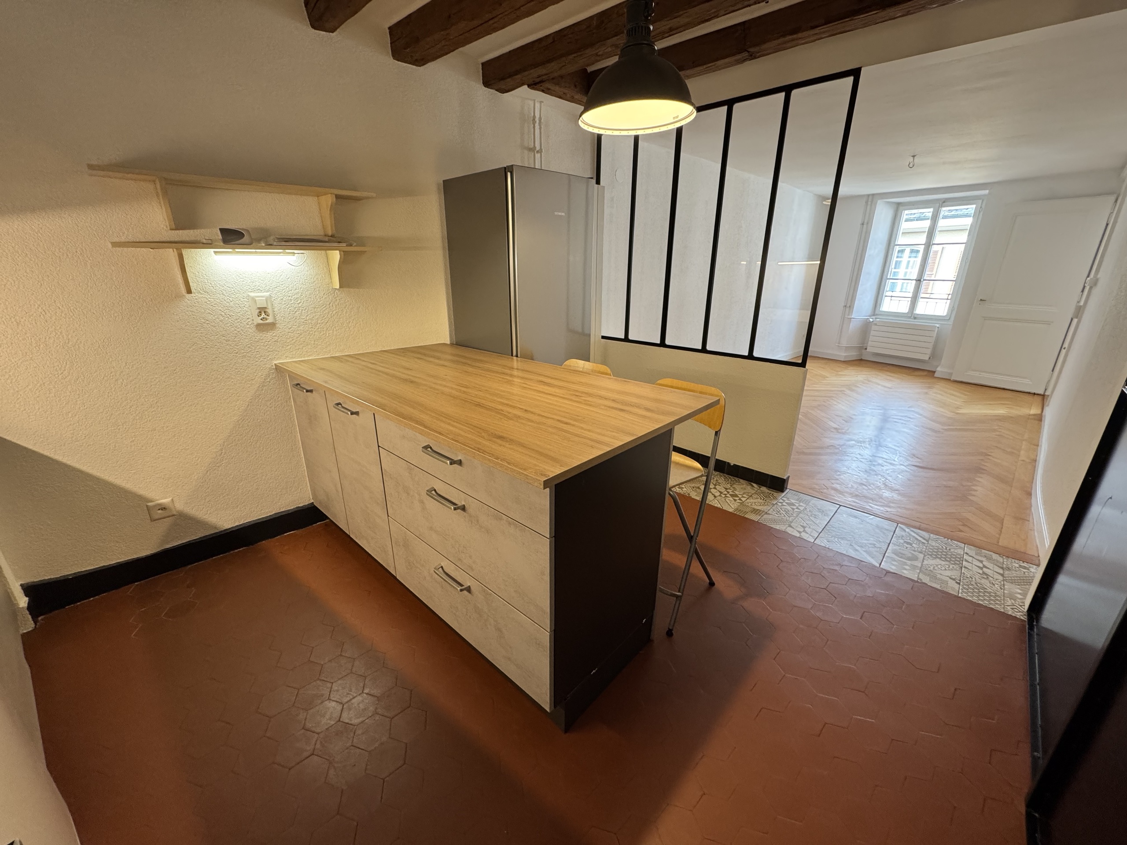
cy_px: 422
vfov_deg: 85.7
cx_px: 564
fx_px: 456
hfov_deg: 102.1
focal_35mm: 14
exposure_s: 1/100
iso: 320
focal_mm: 2.22
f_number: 2.2
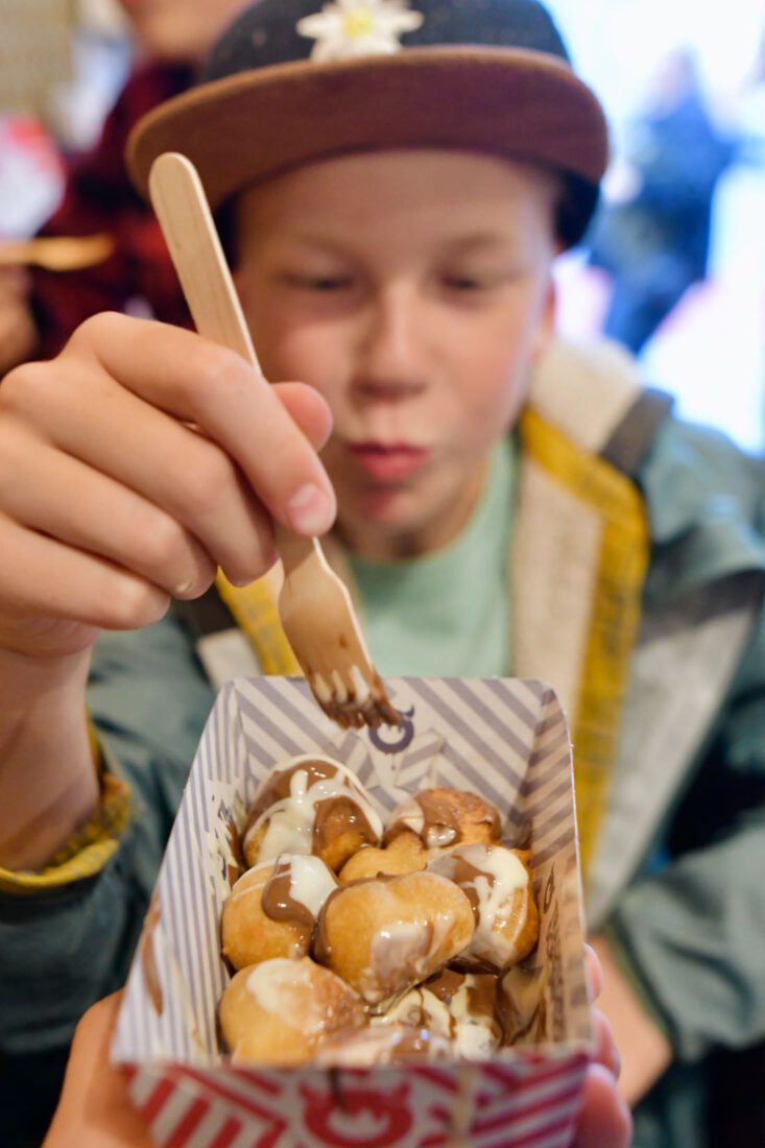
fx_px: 1148
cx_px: 382
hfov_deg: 36.9
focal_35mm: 36
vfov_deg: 53.1
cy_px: 574
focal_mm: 24
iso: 3200
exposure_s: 1/125
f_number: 2.8
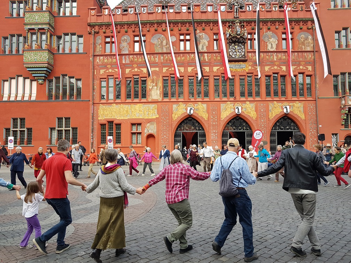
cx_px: 176
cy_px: 132
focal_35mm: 26
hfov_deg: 67.3
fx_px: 264
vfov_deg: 53.1
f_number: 1.7
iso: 40
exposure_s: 1/342
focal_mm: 4.2
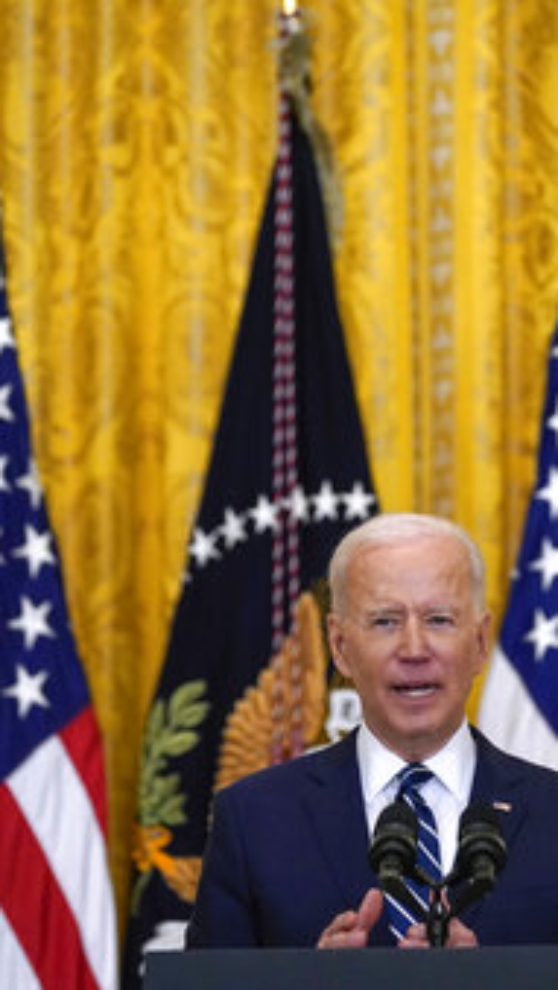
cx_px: 482
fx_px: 9274
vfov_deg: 6.1
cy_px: 495
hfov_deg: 3.4
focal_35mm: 353
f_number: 4
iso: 4000
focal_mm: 223
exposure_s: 1/320
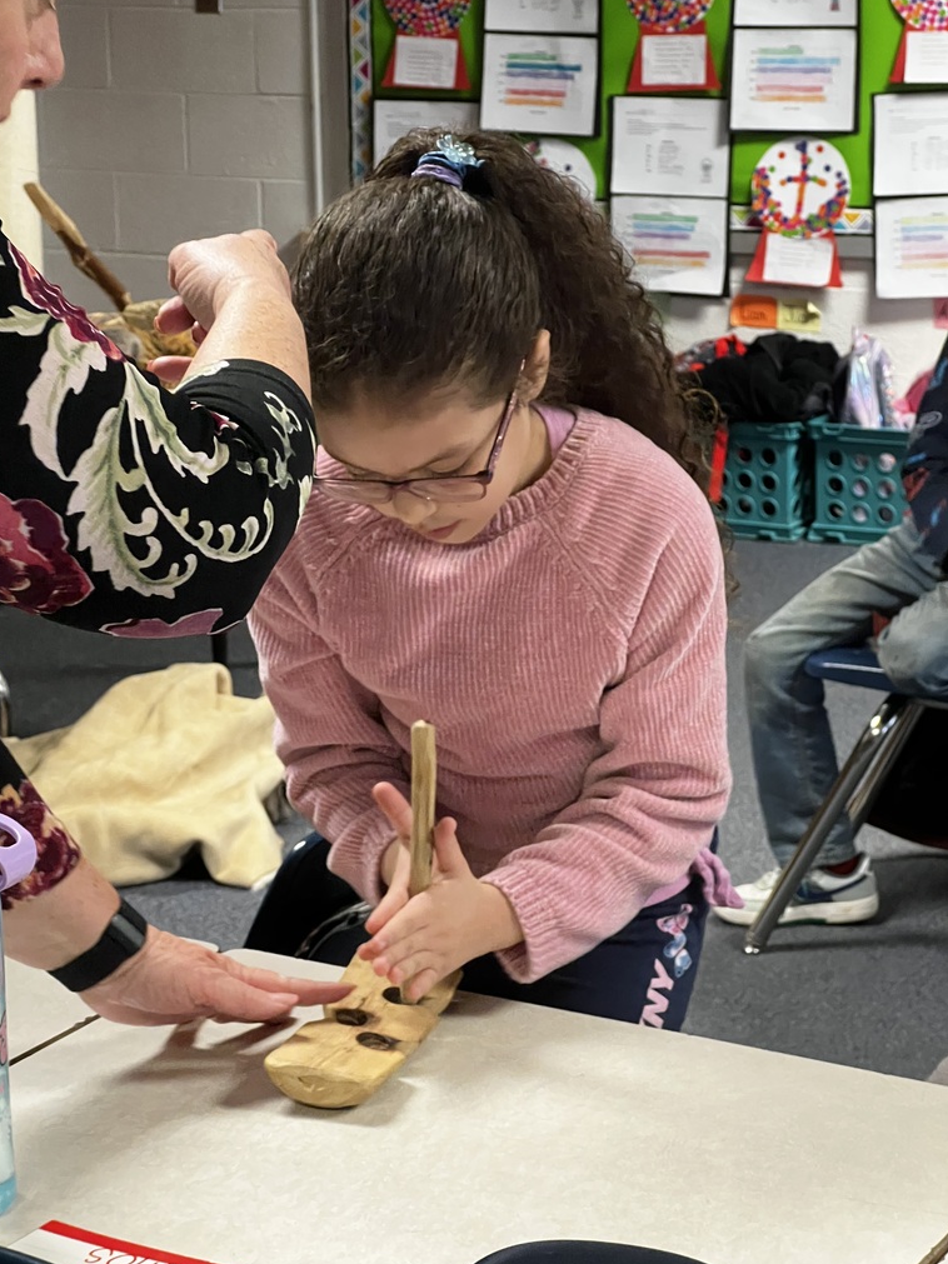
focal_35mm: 78
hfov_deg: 18.9
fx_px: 2849
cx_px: 471
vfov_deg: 25.0
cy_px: 631
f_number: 2.8
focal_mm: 9
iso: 640
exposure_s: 1/60
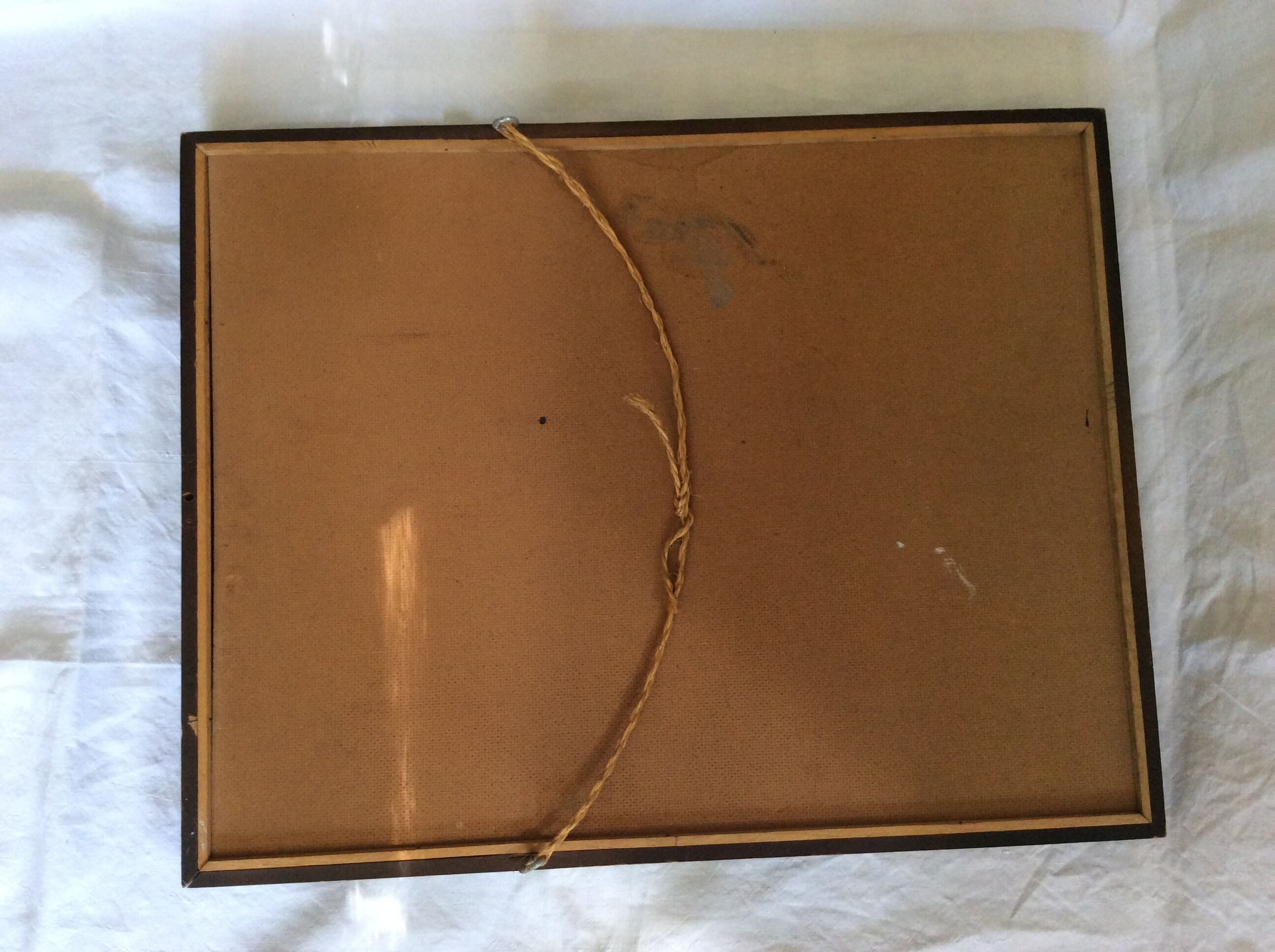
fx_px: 1177
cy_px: 476
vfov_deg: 44.1
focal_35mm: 32
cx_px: 638
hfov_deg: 56.9
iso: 125
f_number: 2.4
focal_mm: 3.3
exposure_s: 1/25
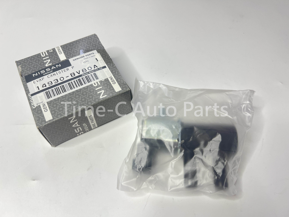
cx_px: 144
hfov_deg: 67.3
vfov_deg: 53.1
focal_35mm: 26
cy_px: 108
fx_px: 217
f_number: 1.5
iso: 100
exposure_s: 1/121
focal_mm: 5.7
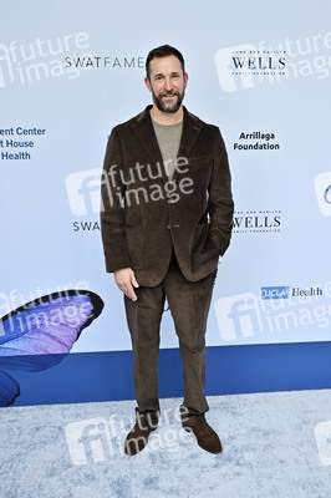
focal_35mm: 39
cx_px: 166
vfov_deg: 49.6
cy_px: 249
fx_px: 539
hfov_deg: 34.2
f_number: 6.3
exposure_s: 1/320
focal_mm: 39
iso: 640
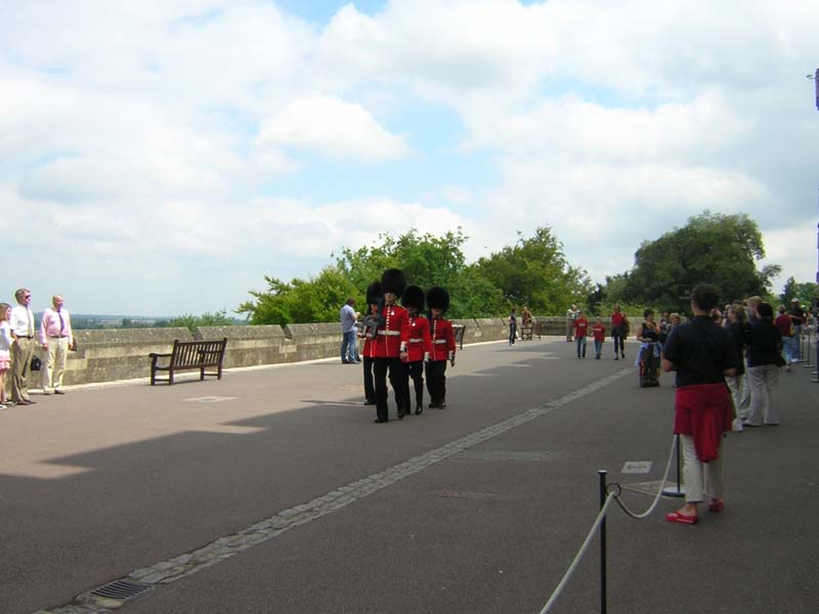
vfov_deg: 39.7
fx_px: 852
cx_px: 410
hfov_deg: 51.4
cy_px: 307
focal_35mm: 36
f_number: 5.2
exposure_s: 1/280
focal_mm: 4.7
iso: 100
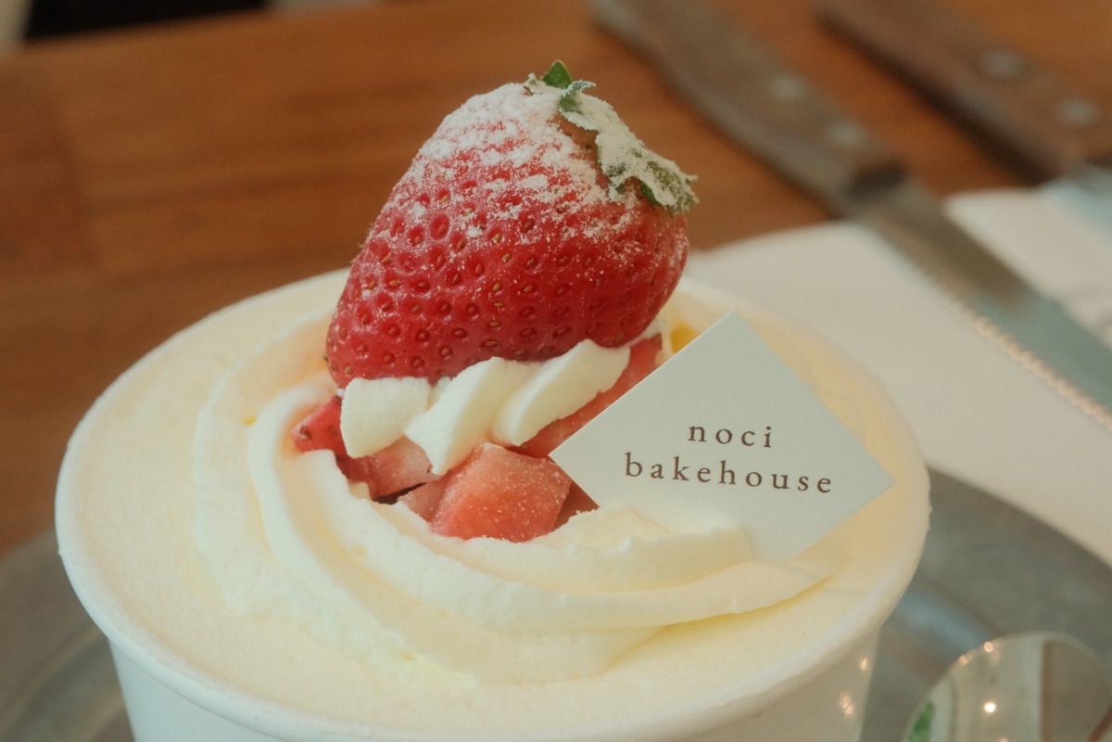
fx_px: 2564
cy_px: 371
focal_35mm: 83
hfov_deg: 24.5
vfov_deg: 16.5
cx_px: 556
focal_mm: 55
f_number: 9
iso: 3200
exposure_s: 1/125
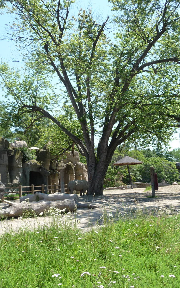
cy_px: 143
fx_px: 314
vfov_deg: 49.3
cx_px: 91
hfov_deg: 32.0
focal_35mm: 40
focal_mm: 4.7
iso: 100
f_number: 3.3
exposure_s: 1/500
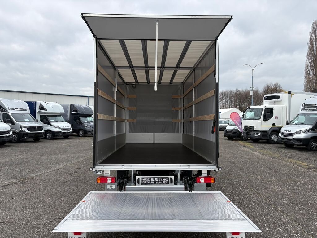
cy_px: 119
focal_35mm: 26
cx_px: 158
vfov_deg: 53.1
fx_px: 238
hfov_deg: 67.3
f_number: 1.6
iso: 50
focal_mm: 5.96
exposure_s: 1/1337
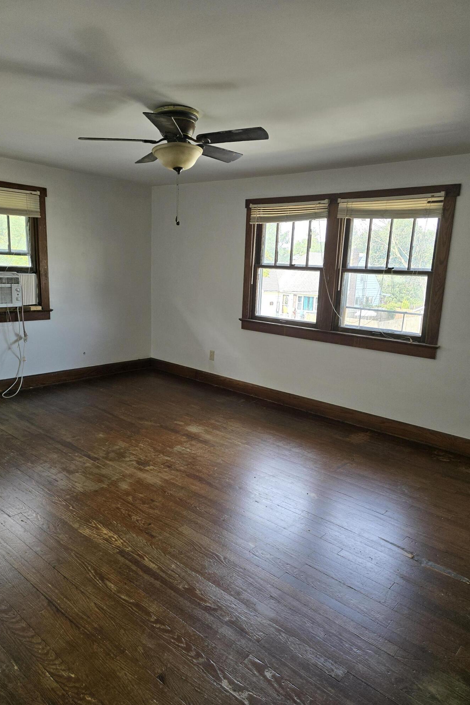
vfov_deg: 73.7
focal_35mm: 24
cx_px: 243
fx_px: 470
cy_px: 353
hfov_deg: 53.1
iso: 100
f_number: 1.7
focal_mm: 6.3
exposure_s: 1/180
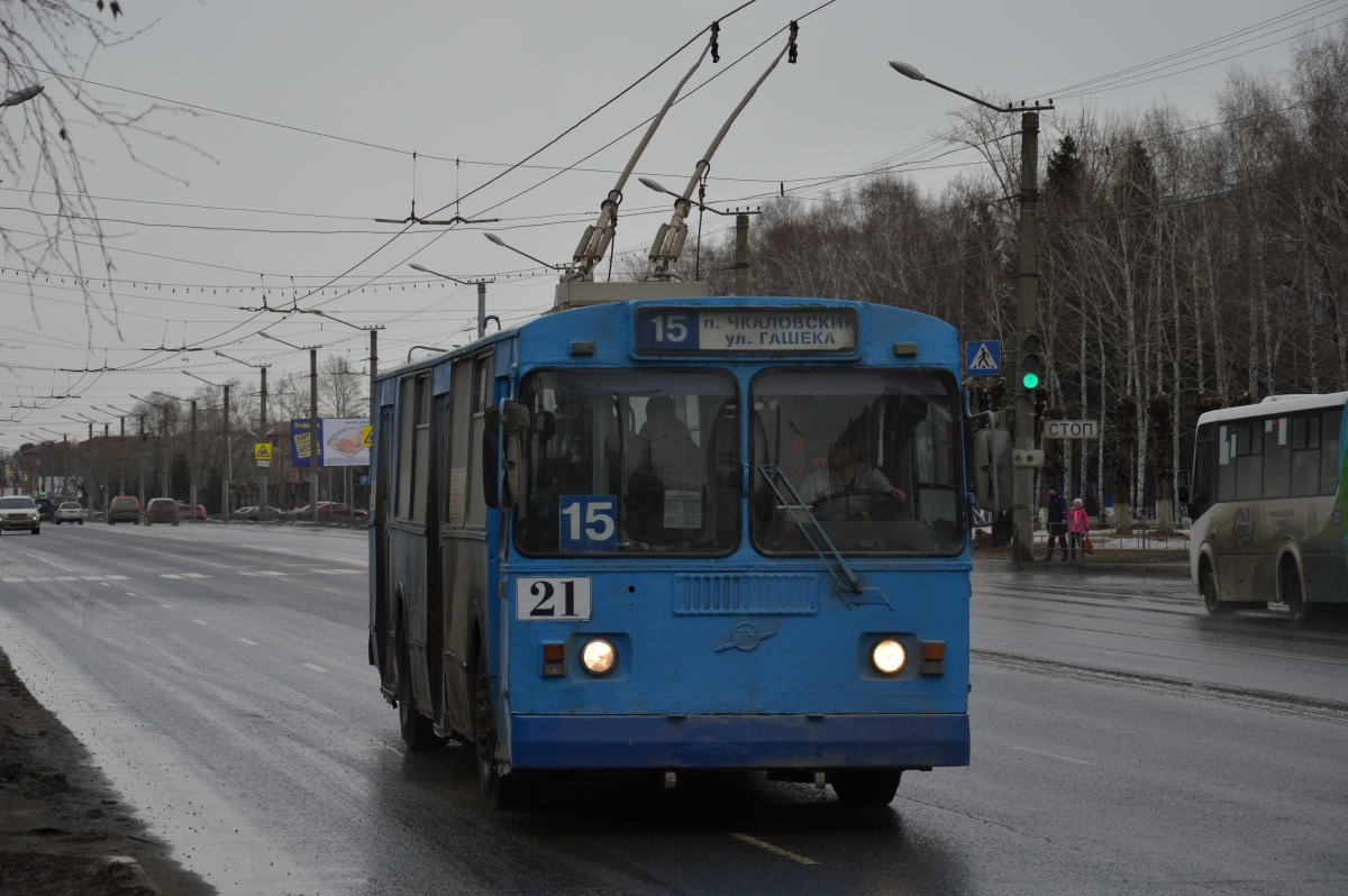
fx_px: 4490
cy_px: 448
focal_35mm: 120
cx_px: 674
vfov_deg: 11.4
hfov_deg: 17.1
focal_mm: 80
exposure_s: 1/800
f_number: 5.6
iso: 200
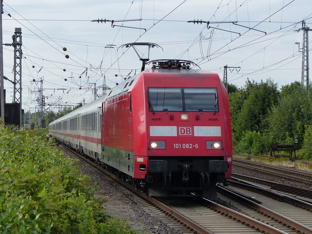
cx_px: 156
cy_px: 117
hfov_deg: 17.3
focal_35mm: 114
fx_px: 1028
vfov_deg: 13.0
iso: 160
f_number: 4
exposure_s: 1/640
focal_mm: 20.5
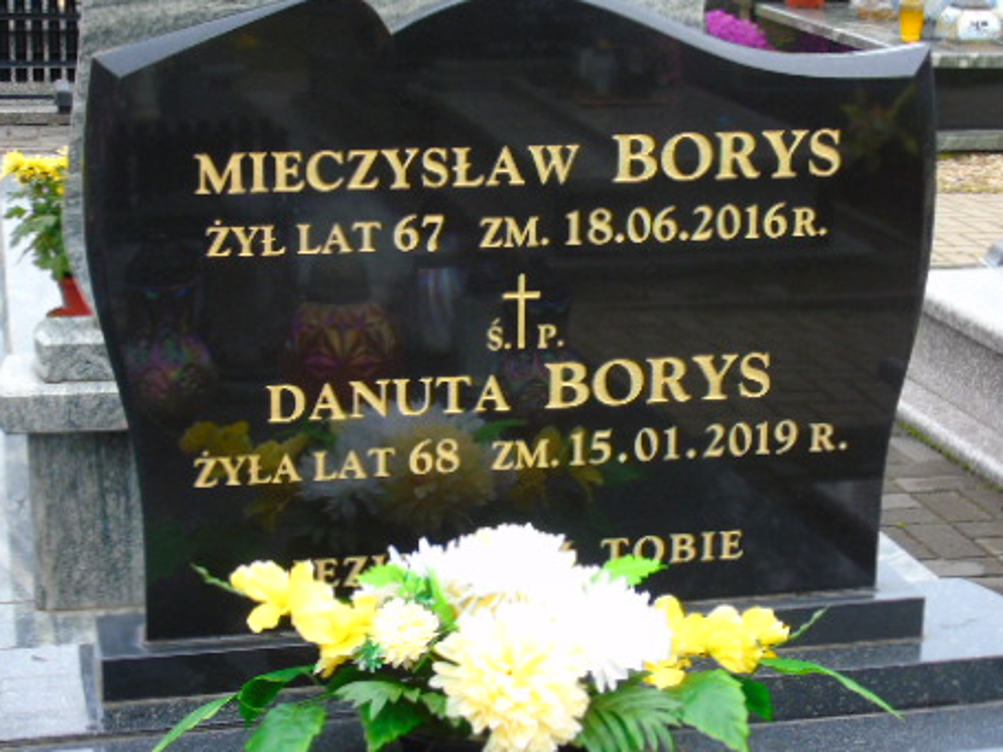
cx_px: 536
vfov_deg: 19.4
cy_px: 393
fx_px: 2202
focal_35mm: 76
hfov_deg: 25.7
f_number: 4.3
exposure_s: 1/30
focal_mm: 9.6
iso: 100
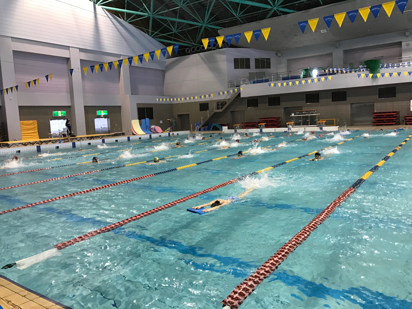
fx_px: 333
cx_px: 206
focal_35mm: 28
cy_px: 154
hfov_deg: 63.4
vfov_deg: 49.7
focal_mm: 3.99
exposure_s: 1/25
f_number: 1.8
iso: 40
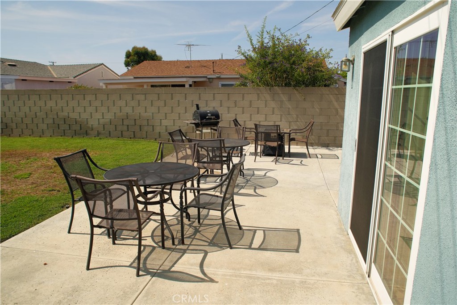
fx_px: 305
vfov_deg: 53.1
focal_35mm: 24
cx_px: 228
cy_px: 152
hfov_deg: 73.7
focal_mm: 24
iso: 200
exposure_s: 1/1000
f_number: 7.1
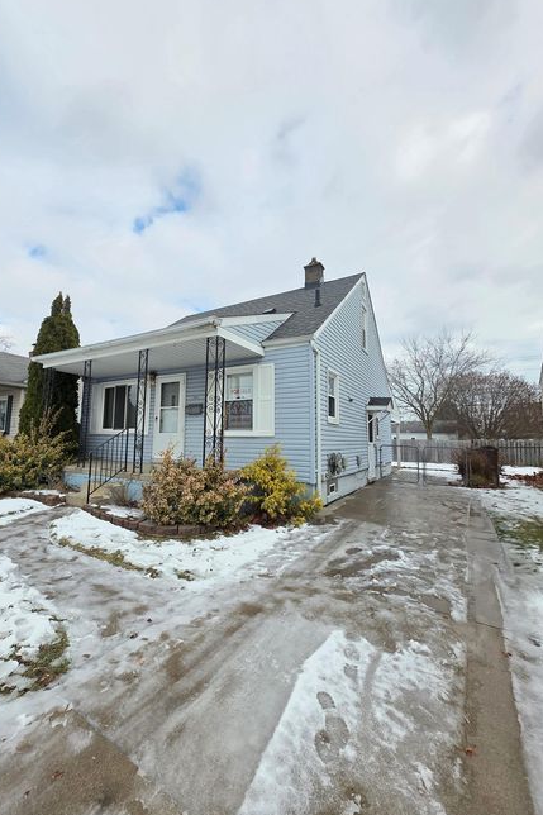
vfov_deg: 104.3
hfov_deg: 80.8
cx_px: 237
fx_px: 317
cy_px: 406
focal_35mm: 14
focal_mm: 2.2
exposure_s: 1/805
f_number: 1.9
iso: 40
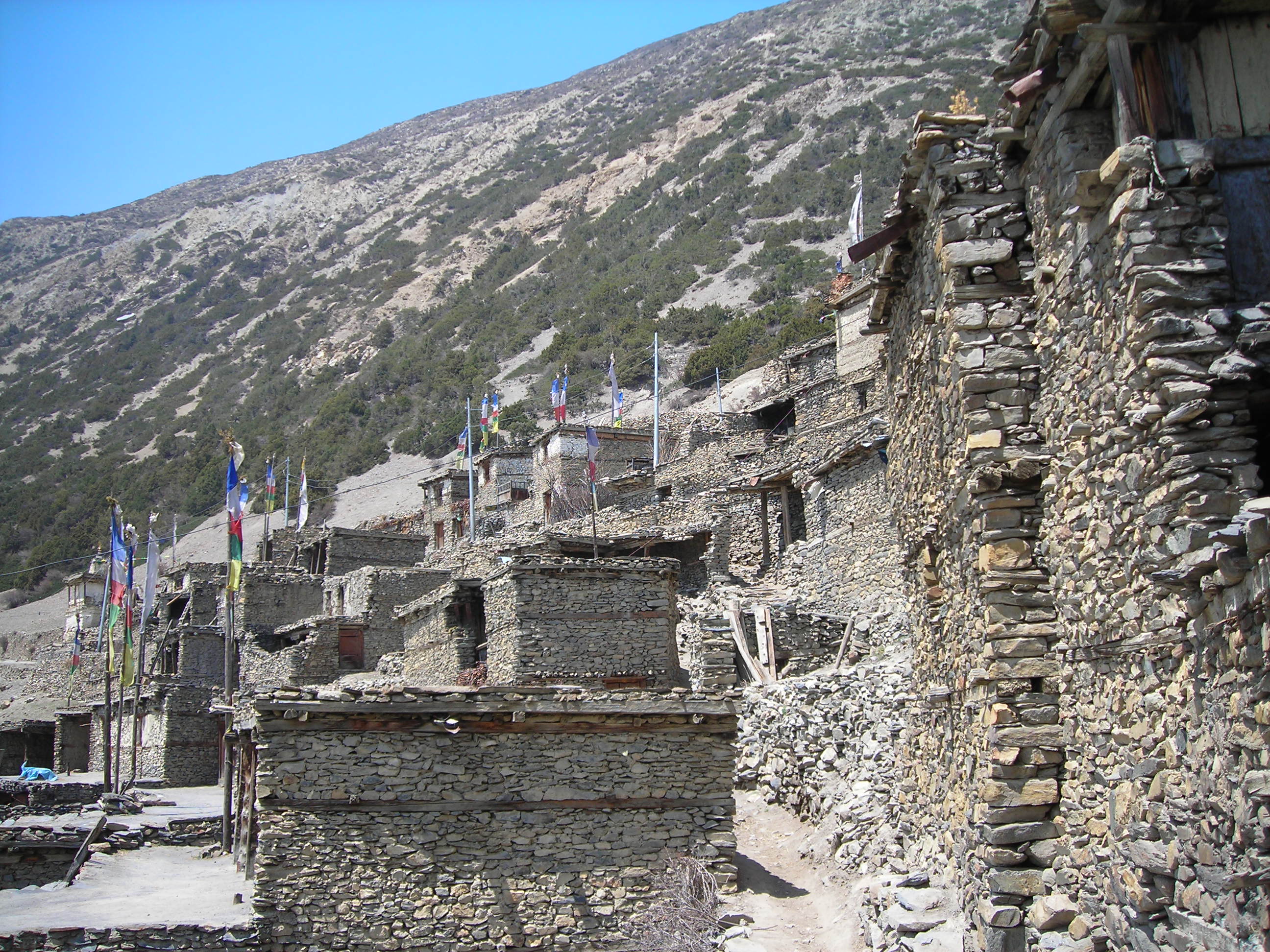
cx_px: 635
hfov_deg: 49.0
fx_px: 1394
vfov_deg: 37.7
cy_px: 476
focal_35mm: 38
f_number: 3.2
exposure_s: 1/329
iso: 50
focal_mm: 6.3
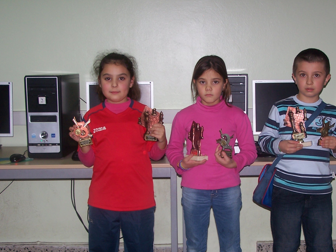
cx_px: 211
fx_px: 660
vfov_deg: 21.5
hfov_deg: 28.4
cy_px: 167
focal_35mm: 68
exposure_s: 1/60
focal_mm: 8.5
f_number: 3.2
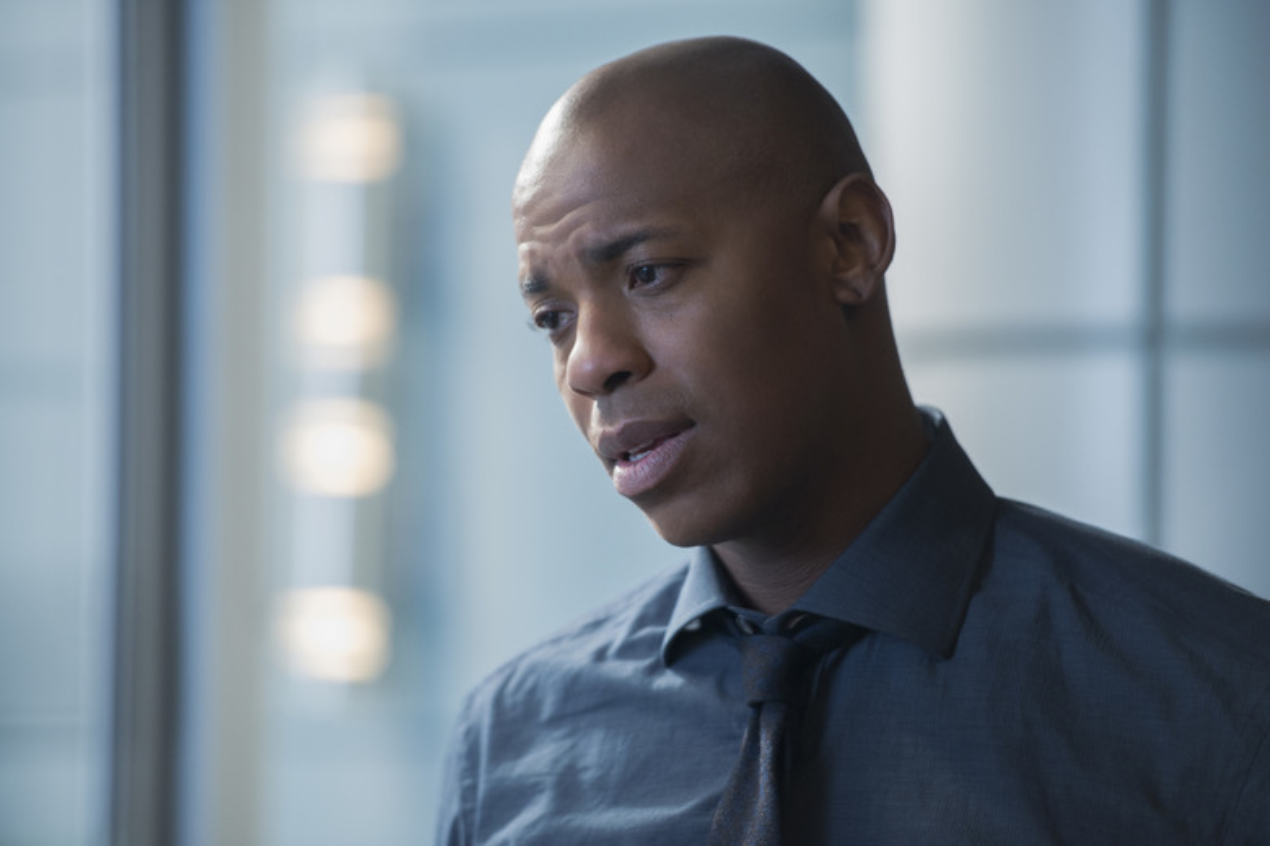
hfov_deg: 10.3
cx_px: 635
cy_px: 423
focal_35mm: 200
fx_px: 7055
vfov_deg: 6.9
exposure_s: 1/125
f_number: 2.8
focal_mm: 200
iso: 800
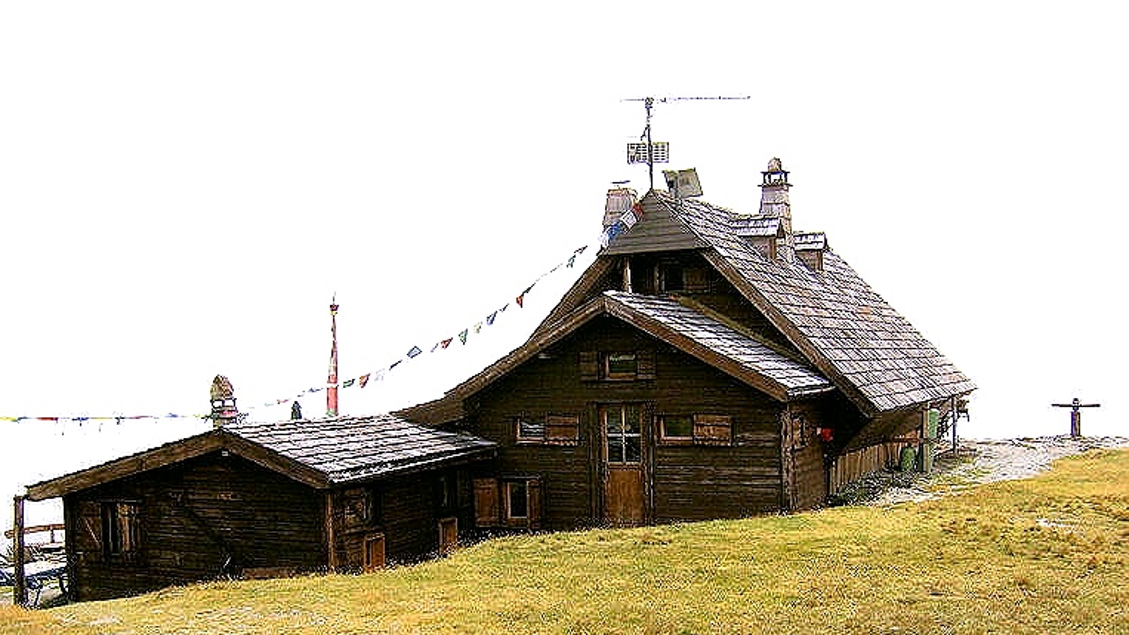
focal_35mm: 34
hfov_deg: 58.0
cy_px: 400
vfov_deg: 34.4
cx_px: 562
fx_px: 1018
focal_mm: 8.13
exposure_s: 1/648
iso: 71
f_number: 6.7
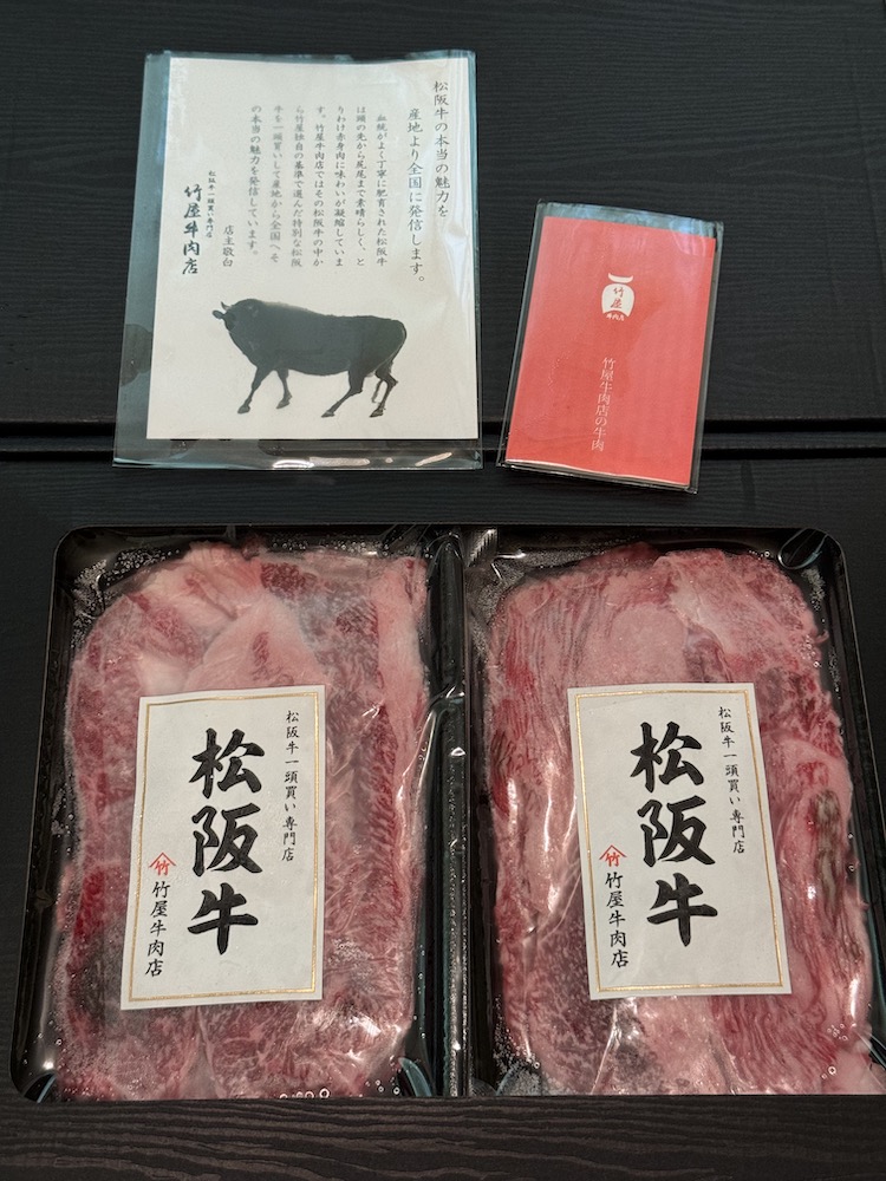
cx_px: 443
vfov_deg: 39.7
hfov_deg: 30.3
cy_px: 590
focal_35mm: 48
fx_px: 1638
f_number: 1.78
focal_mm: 6.76
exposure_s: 1/60
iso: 250
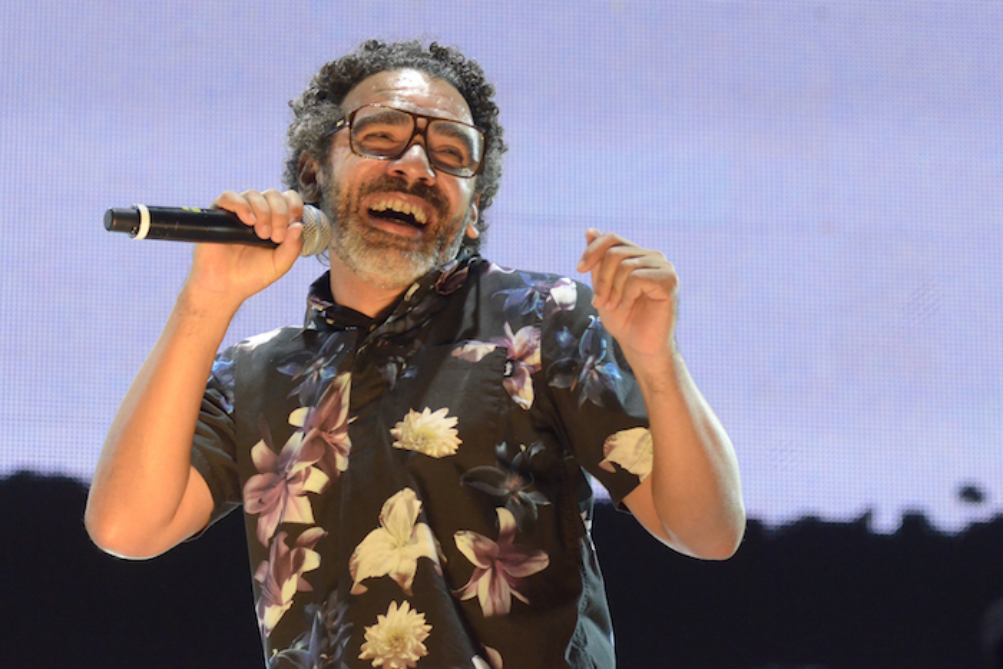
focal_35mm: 168
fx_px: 4681
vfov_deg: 8.2
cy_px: 334
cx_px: 502
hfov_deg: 12.2
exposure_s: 1/200
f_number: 5
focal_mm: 112
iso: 3200
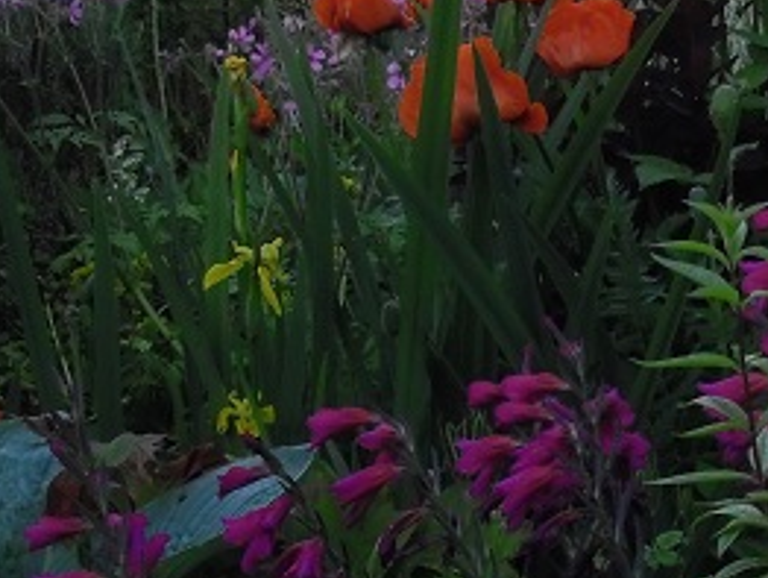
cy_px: 467
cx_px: 492
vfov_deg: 12.7
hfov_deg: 16.9
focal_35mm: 116
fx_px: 2576
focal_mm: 6.7
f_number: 3.5
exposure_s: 1/160
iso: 100
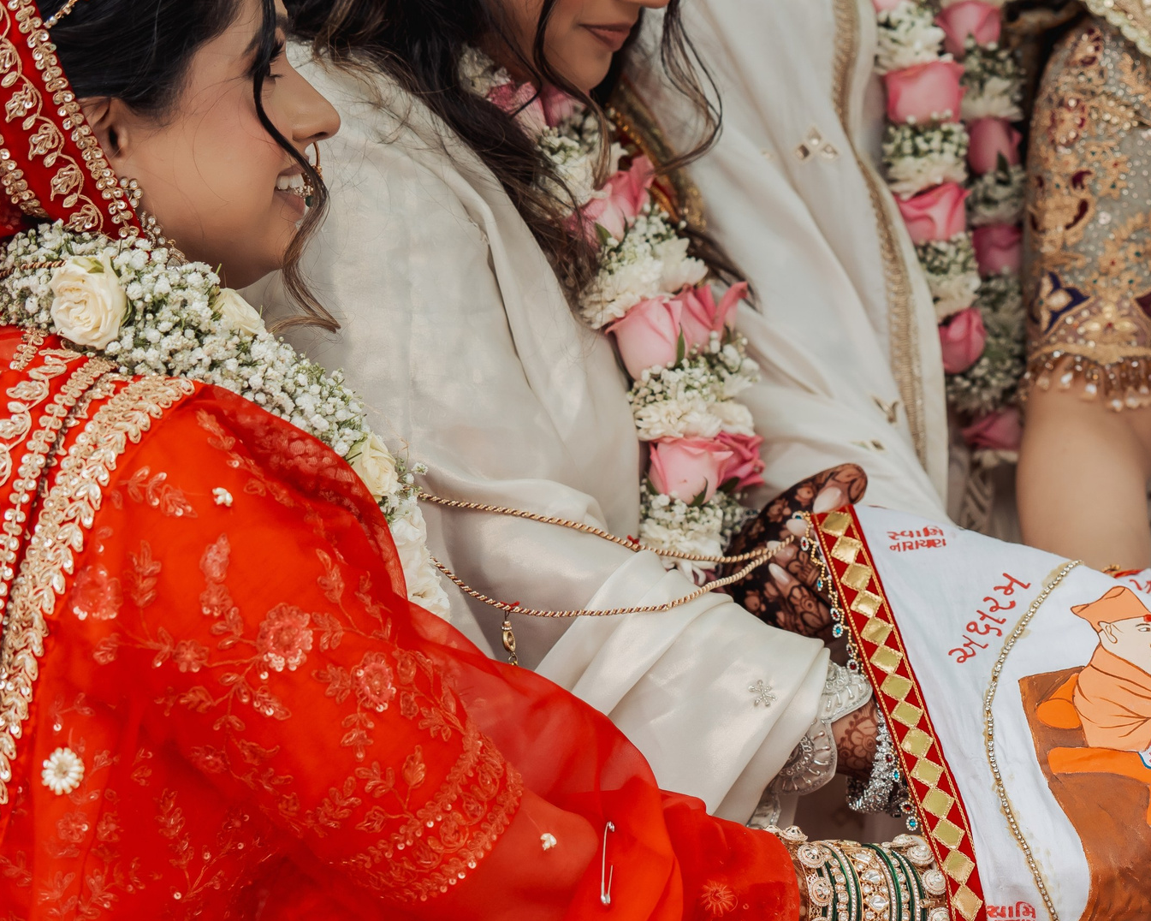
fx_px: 4258
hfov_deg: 15.2
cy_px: 717
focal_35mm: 125
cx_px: 1063
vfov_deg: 12.3
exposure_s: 1/800
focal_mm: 70
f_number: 3.5
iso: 320
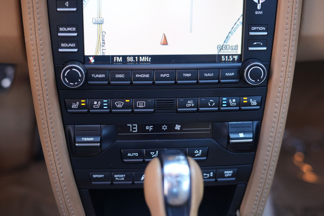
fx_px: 450
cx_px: 162
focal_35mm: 50
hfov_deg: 39.6
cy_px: 108
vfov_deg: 27.0
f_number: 3.2
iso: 1600
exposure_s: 1/160
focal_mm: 50
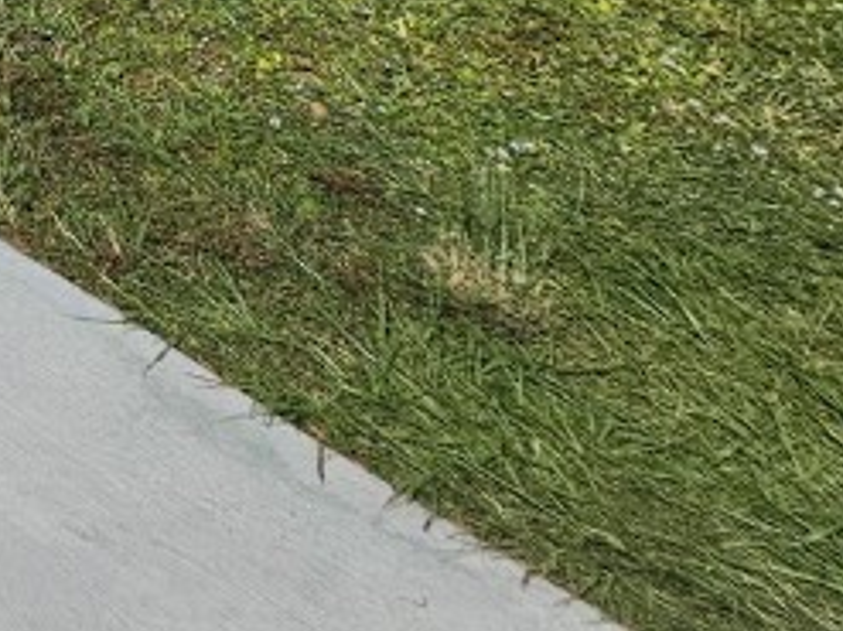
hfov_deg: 18.9
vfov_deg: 18.6
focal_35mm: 54
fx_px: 1314
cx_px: -874
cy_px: -597
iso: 50
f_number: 2.2
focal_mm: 2.2
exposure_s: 1/5883
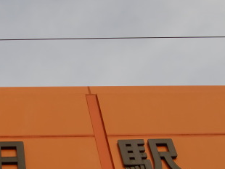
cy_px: 139
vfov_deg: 15.4
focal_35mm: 95
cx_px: -7
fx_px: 617
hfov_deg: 20.0
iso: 64
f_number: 3.3
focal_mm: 8.2
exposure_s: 1/640
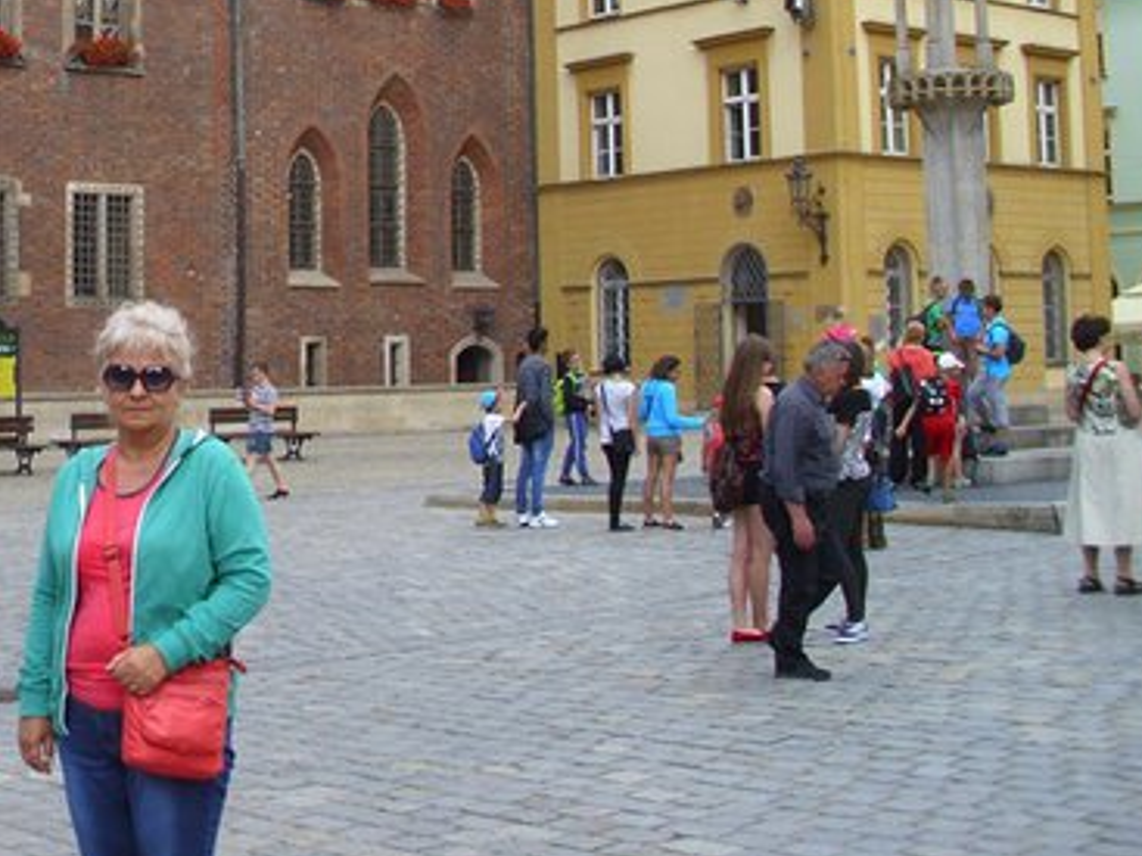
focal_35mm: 62
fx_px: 2045
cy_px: 118
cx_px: 162
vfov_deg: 23.1
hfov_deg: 30.1
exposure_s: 1/224
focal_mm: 6.2
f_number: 3
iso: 50
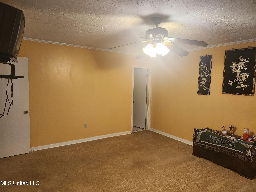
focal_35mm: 23
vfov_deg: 58.9
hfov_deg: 73.9
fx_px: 170
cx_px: 128
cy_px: 96
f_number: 1.8
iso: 500
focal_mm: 5.54
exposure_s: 1/120
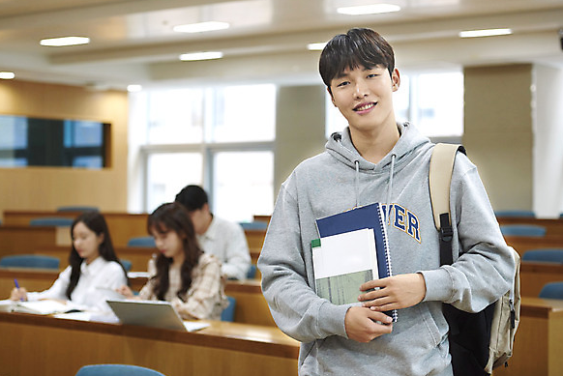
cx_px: 277
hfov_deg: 28.1
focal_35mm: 72
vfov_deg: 19.0
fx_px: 1127
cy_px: 187
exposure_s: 1/400
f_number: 2.8
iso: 1000
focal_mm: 70
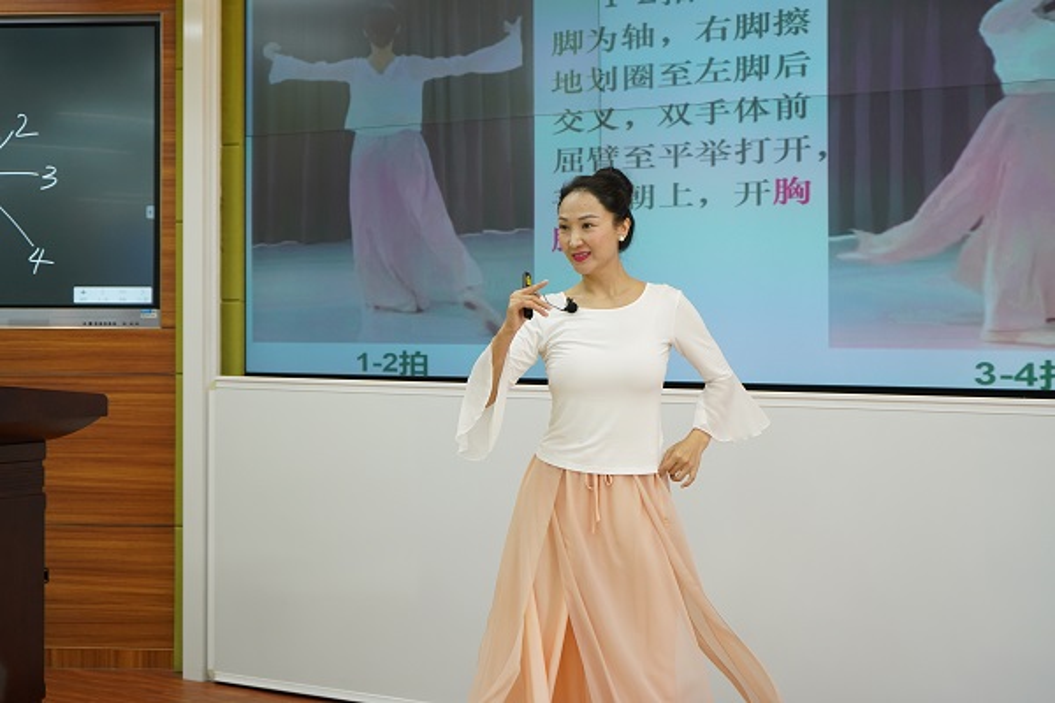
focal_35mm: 64
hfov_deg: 31.4
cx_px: 528
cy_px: 352
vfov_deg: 21.2
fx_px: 1875
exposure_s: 1/160
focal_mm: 64
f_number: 6.3
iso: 1600
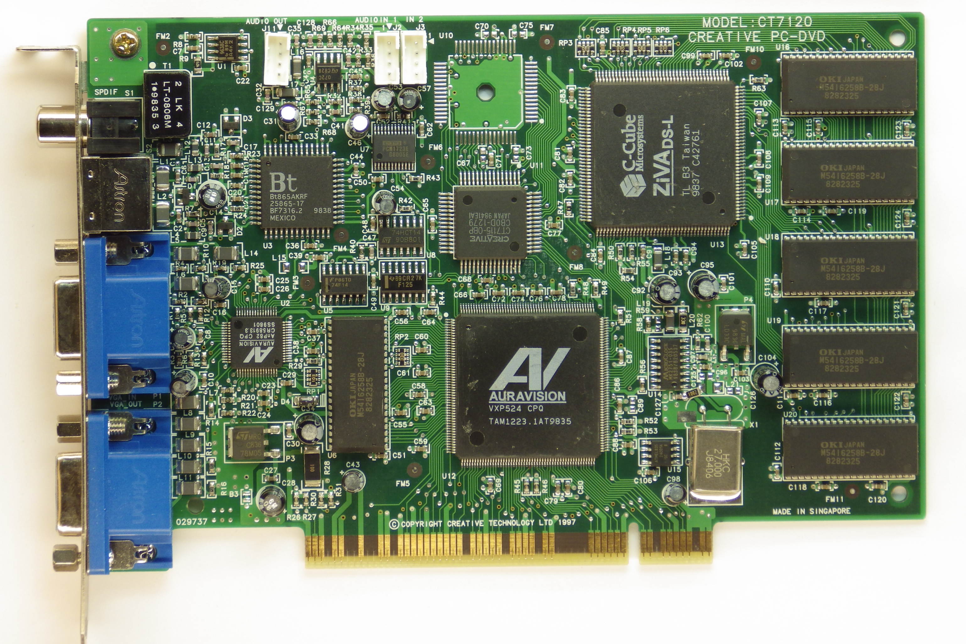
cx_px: 483
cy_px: 287
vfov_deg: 7.8
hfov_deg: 11.7
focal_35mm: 176
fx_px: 4722
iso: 100
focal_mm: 30.4
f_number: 5.3
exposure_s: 1/125
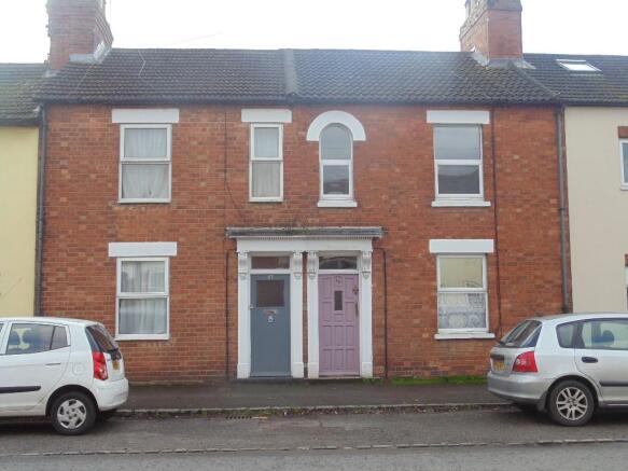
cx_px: 314
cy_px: 236
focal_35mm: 41
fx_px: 744
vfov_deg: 35.1
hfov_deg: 45.8
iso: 80
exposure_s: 1/160
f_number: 3.6
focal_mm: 7.4
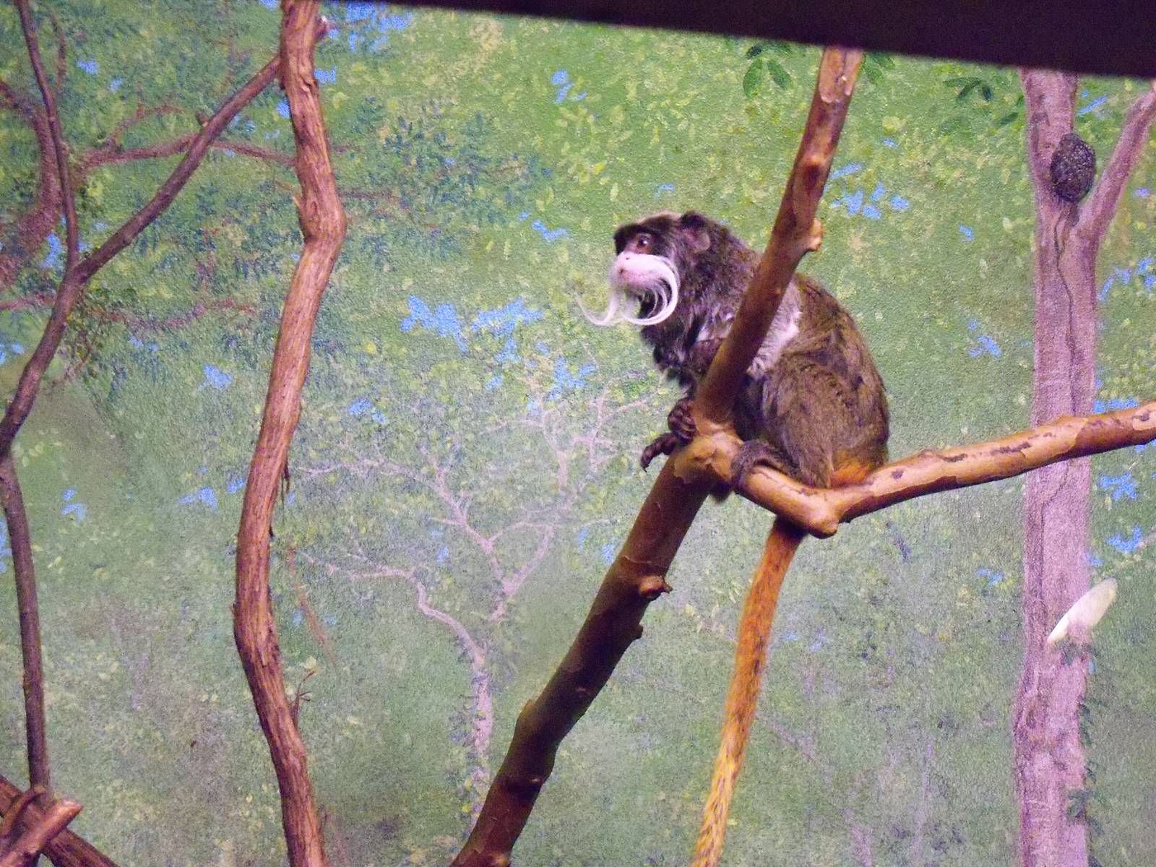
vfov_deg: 21.0
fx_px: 2338
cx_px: 578
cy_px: 434
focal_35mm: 70
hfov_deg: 27.8
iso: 1600
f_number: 4.1
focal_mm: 12.3
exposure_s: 1/125
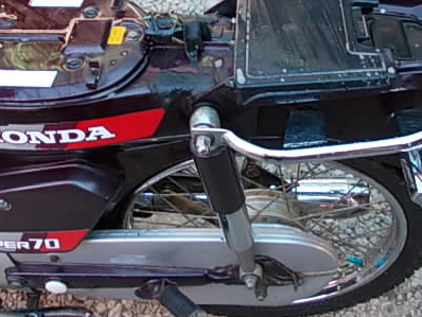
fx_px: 549
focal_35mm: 45
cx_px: 235
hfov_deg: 42.0
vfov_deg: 32.0
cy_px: 109
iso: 80
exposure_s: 1/30
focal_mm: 4
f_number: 2.7
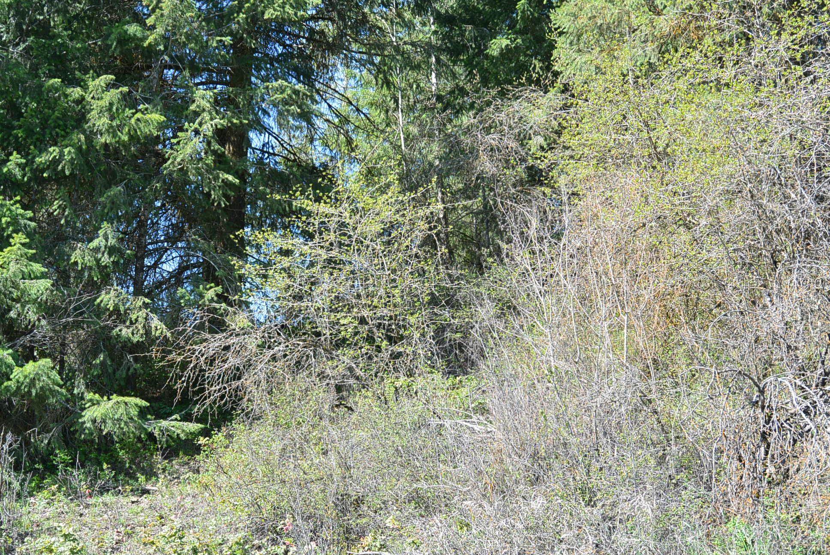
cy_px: 278
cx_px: 415
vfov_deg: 25.6
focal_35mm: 53
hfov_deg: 37.5
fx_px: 1223
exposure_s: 1/250
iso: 140
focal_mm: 19.9
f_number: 4.8
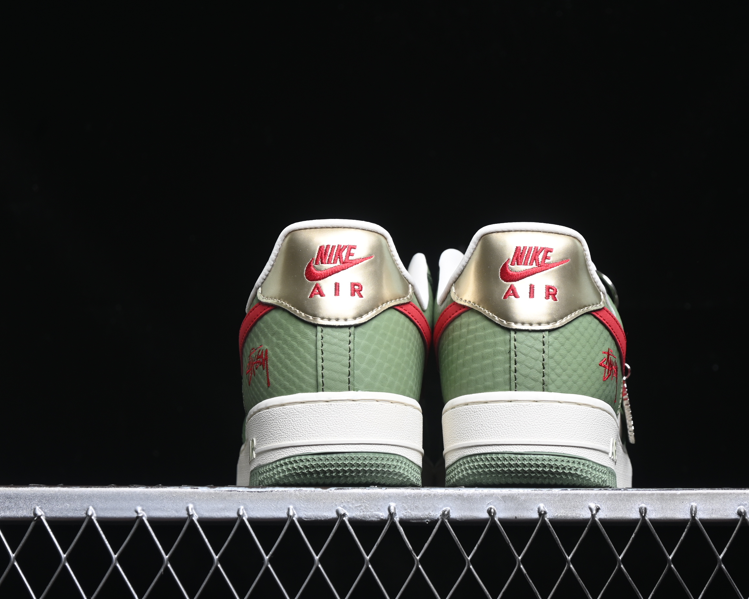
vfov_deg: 18.1
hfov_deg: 22.5
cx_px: 441
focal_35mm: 85
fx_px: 1884
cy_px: 301
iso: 160
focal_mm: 50
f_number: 6.3
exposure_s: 1/60
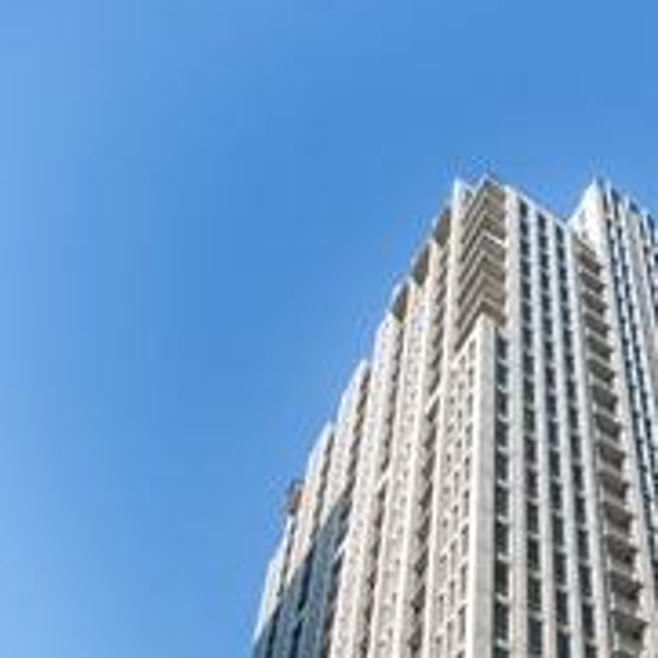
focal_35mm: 45
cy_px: 854
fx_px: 968
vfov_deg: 30.0
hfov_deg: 35.9
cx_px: 556
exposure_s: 1/500
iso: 320
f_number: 8
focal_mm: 20
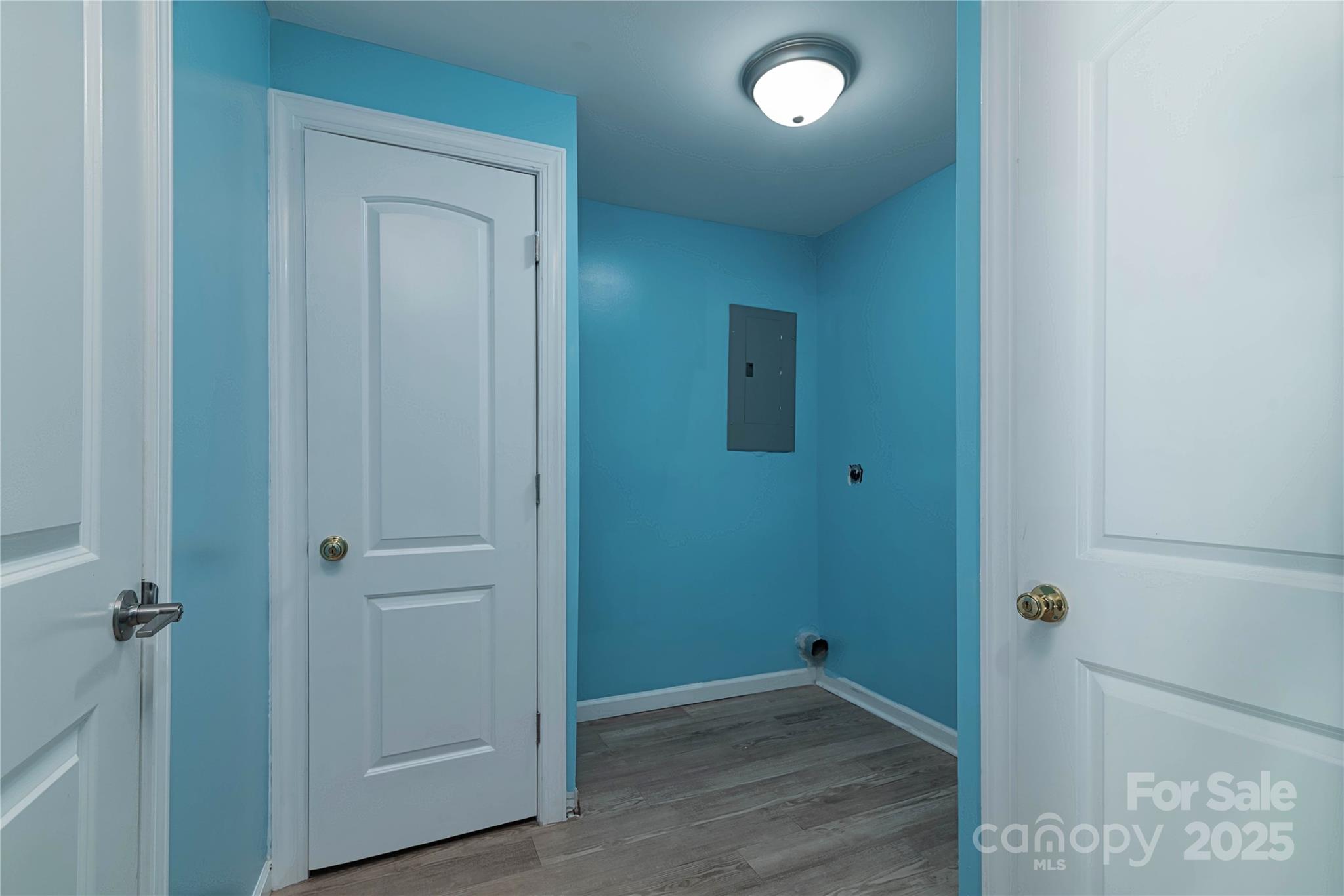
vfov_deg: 73.8
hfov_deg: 96.7
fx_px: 597
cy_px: 448
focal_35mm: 16
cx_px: 672
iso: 500
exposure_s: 1/60
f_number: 9
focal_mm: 16
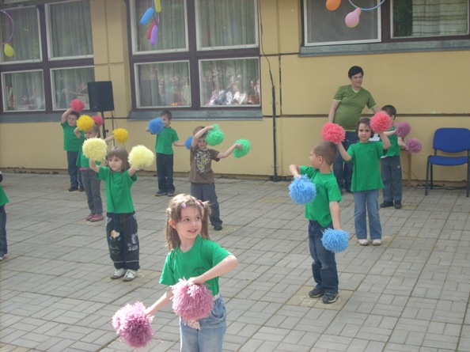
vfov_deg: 31.5
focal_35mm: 46
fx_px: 624
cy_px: 176
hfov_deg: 41.3
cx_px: 235
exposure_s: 1/250
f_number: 3.1
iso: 95
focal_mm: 7.6
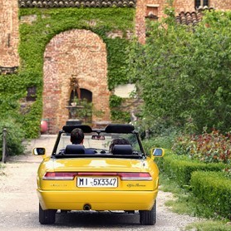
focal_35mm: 257
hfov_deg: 6.8
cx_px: 101
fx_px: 1940
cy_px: 116
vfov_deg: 6.8
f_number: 8
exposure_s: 1/500
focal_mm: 200
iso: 400
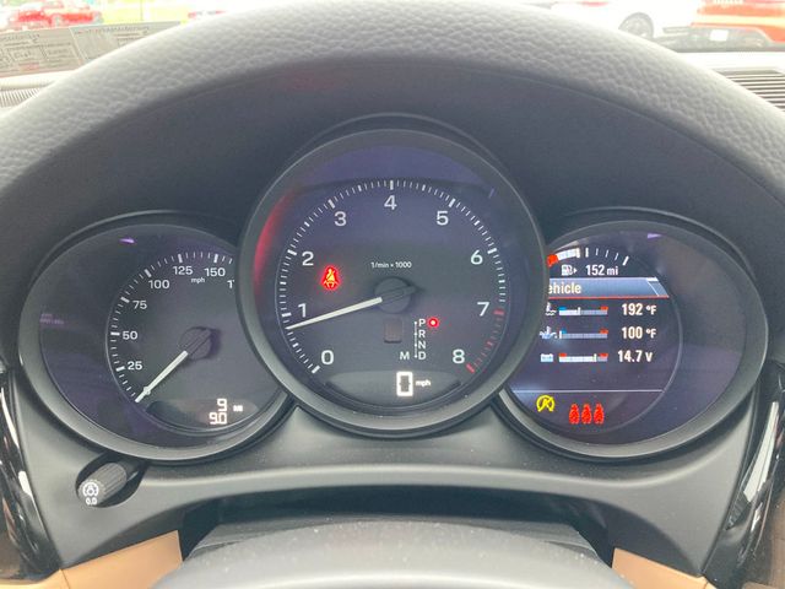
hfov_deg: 63.4
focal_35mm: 28
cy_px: 294
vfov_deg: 49.7
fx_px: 635
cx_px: 392
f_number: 1.8
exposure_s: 1/41
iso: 320
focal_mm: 3.99
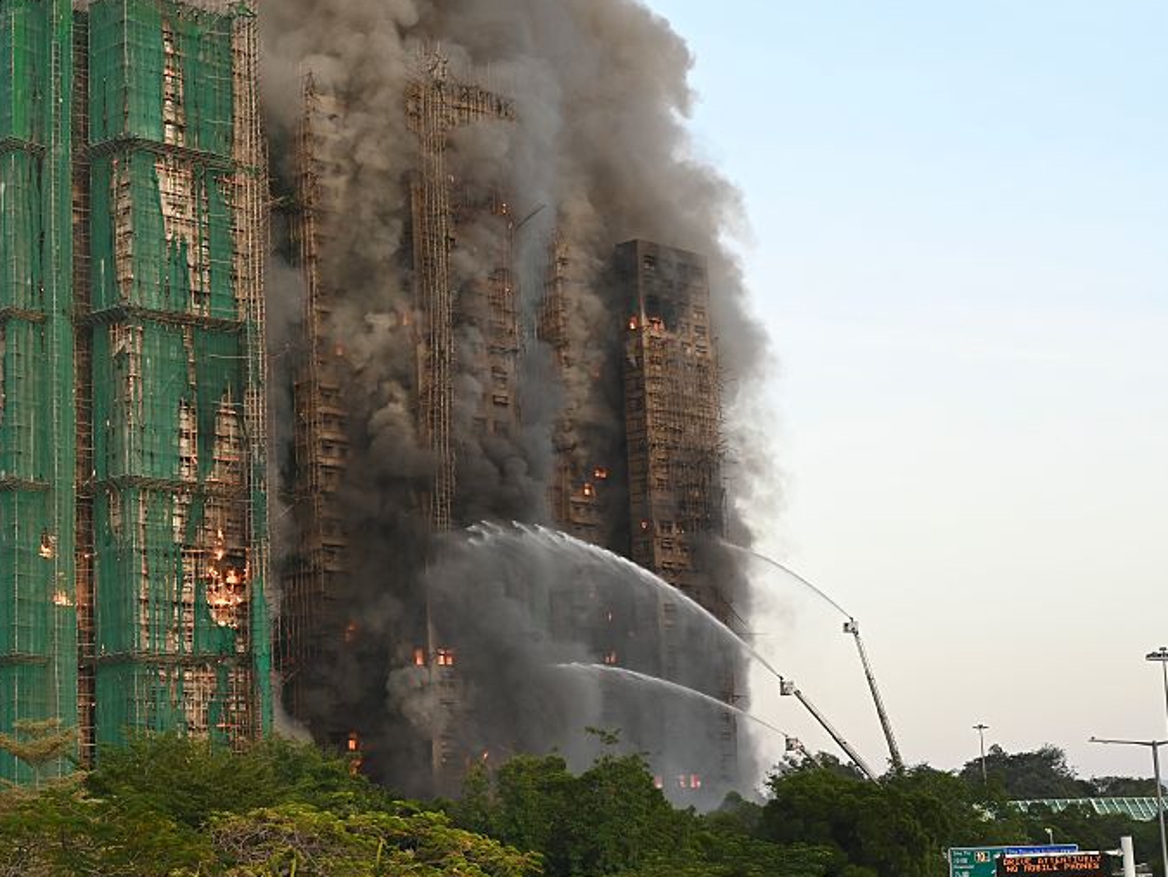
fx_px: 2262
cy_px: 444
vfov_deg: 22.0
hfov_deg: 28.6
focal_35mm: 67
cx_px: 322
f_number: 8
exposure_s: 1/125
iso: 450
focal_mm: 46
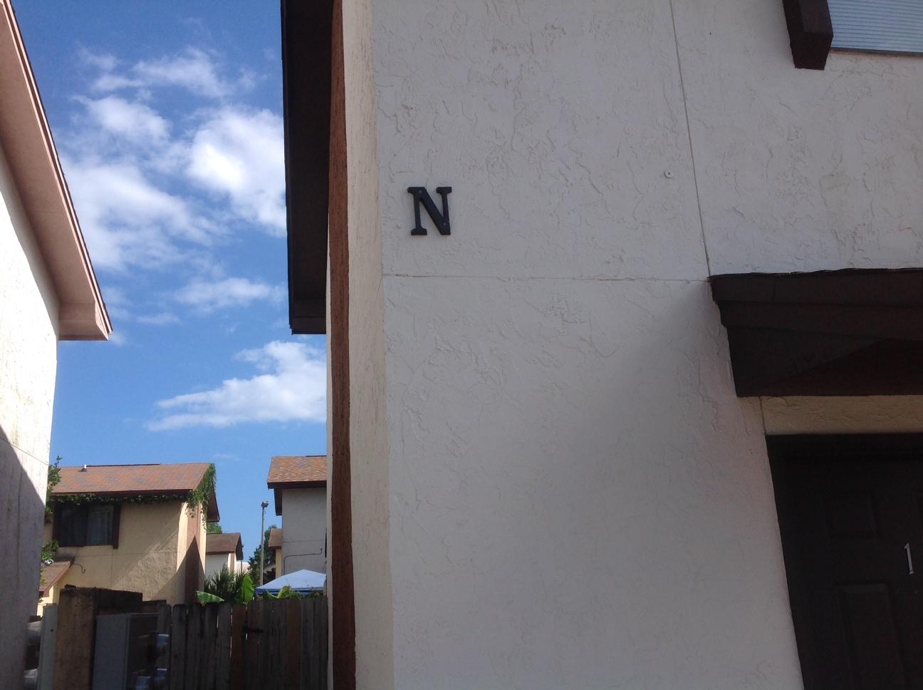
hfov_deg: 52.7
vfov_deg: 40.6
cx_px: 462
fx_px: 932
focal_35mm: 35
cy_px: 345
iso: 50
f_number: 2.4
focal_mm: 4.28
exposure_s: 1/2016
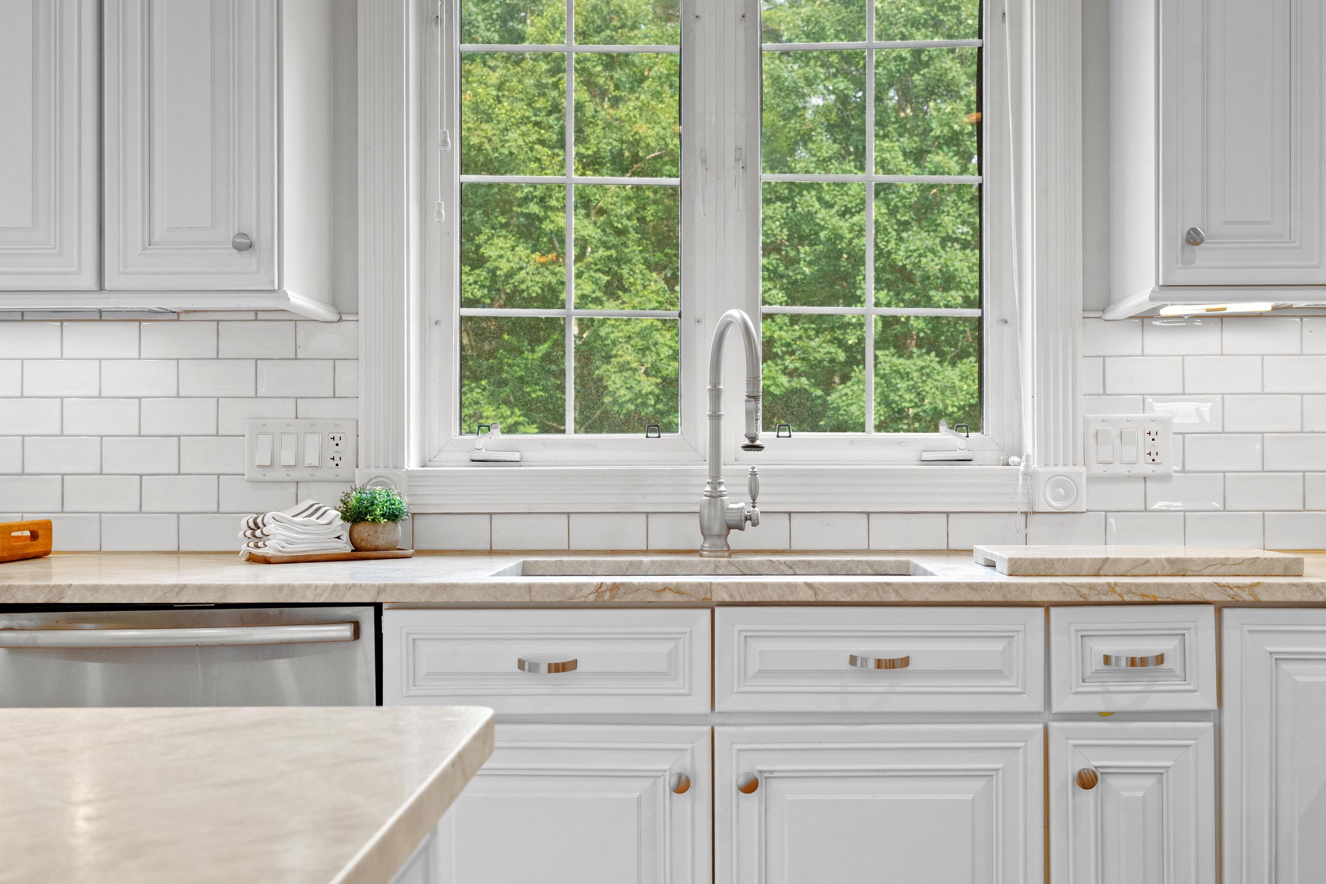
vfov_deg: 34.2
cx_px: 717
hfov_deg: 49.5
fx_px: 1436
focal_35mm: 39
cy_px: 436
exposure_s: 1/2
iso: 320
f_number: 8
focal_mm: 35
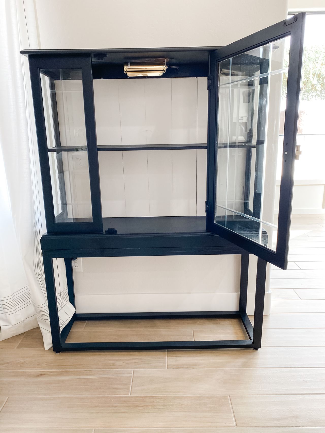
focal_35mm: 26
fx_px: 326
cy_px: 216
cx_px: 162
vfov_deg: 67.3
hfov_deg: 53.1
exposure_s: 1/60
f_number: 1.8
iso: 125
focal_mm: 4.25
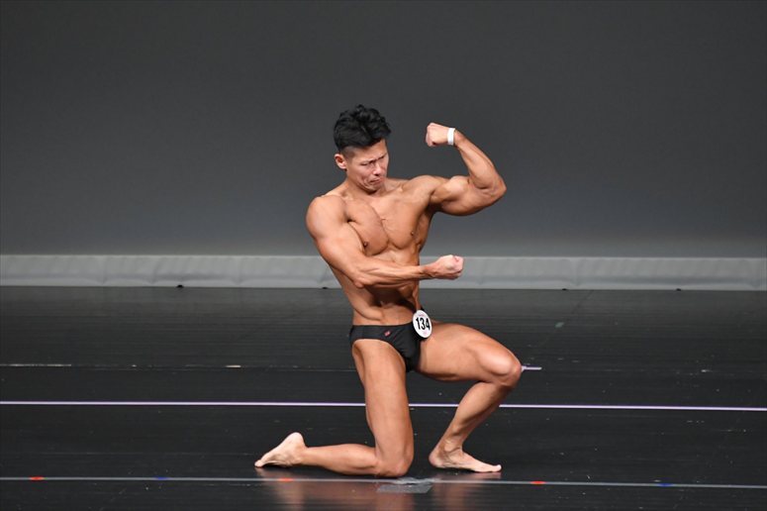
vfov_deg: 3.1
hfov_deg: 4.6
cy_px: 256
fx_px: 9583
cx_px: 384
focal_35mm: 450
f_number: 5.6
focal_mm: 300
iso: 4000
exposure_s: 1/400
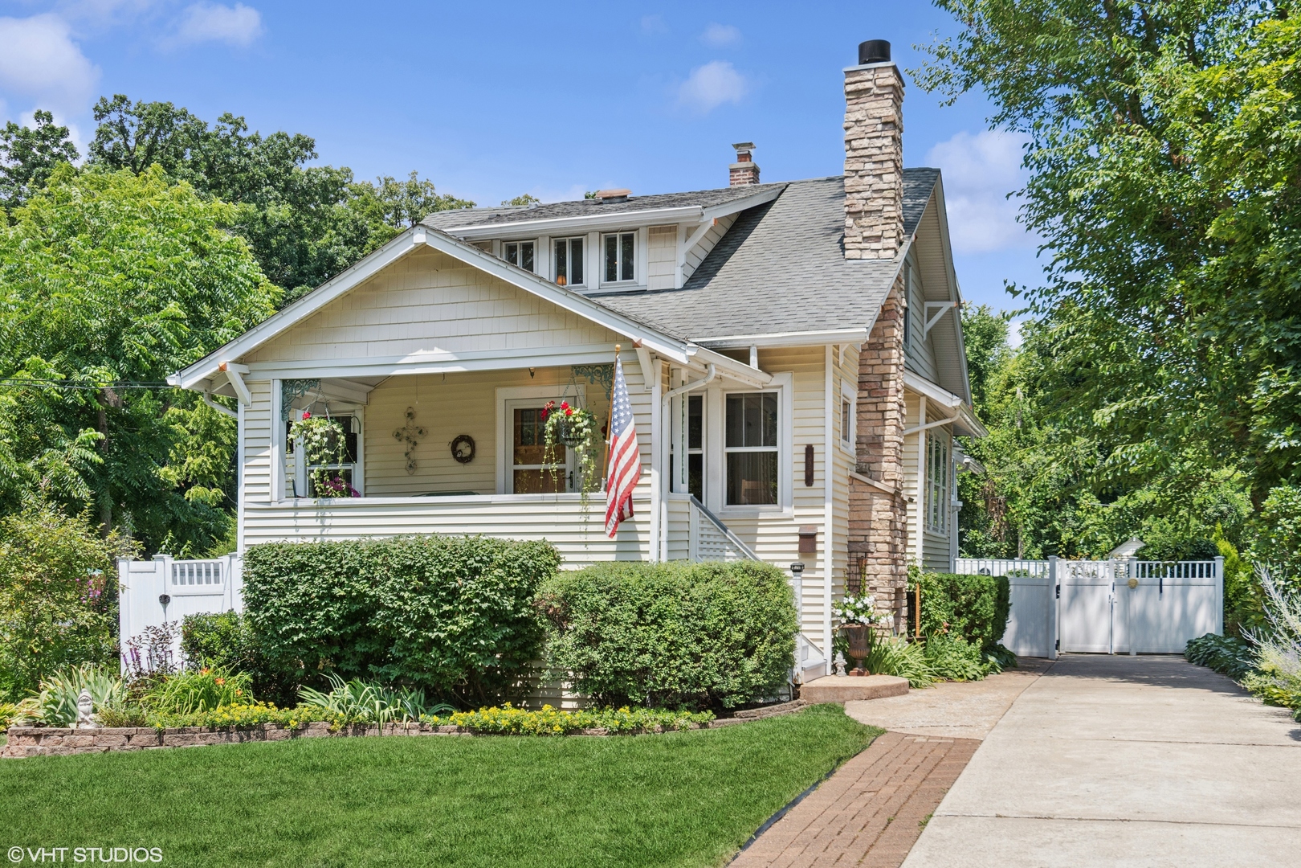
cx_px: 650
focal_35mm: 36
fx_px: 1301
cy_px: 434
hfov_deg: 53.1
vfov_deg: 36.9
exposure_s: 1/320
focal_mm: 24
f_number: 8
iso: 250
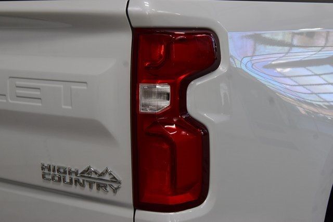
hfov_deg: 28.1
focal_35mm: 72
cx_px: 166
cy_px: 111
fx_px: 666
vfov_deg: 18.9
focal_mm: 48
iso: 1250
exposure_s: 1/60
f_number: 8
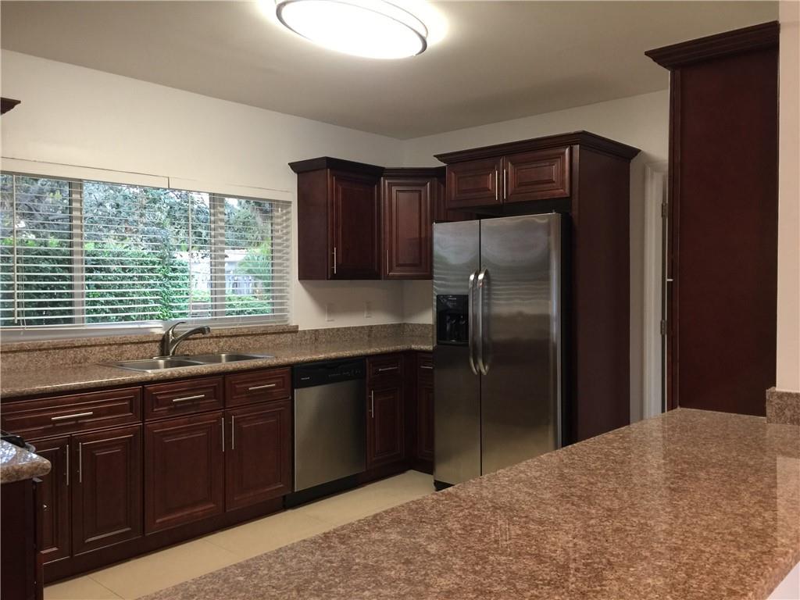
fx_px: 670
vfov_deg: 48.2
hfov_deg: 61.7
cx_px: 400
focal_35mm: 29
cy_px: 300
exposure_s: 1/15
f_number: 2.2
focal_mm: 4.15
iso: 80
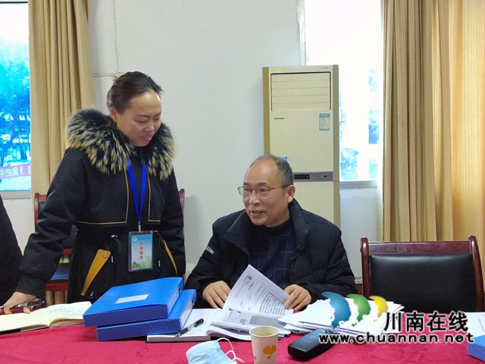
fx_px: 602
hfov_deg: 43.9
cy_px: 182
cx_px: 242
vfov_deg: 33.6
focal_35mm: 43
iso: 3063
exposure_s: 1/50
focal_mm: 5.52
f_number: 1.9
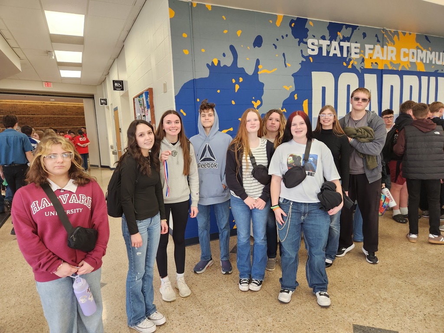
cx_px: 222
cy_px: 166
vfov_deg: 58.9
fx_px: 295
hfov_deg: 73.9
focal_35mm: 23
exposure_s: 1/120
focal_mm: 5.4
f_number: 1.8
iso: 160
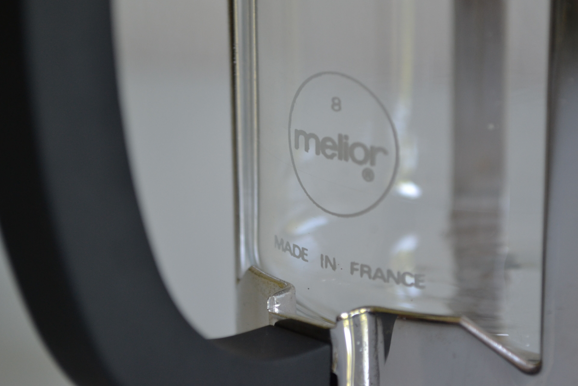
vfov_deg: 13.9
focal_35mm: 99
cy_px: 158
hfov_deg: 20.7
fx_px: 1583
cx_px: 298
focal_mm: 55
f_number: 5.6
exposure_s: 1/25
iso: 400
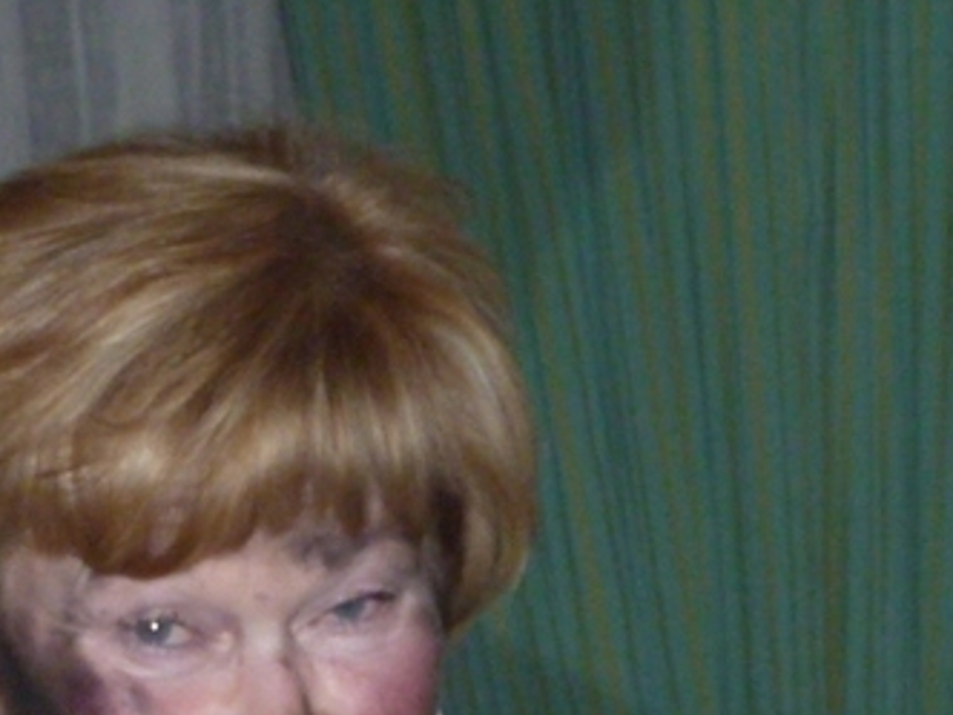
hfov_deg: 7.3
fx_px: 7461
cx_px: 250
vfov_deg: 5.5
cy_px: 373
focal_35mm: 271
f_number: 4.2
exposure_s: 1/125
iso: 400
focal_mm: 13.7
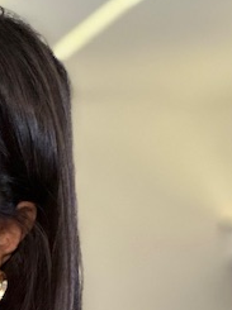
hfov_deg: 3.7
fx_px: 3611
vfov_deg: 4.8
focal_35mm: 403
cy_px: 753
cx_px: -114
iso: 80
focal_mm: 9
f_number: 2.8
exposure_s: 1/100
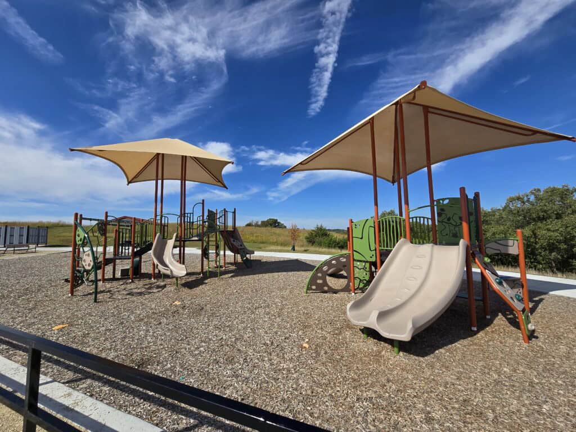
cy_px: 216
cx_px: 288
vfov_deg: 89.9
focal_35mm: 13
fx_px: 216
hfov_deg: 106.2
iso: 50
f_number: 2.2
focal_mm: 2.2
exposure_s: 1/3628
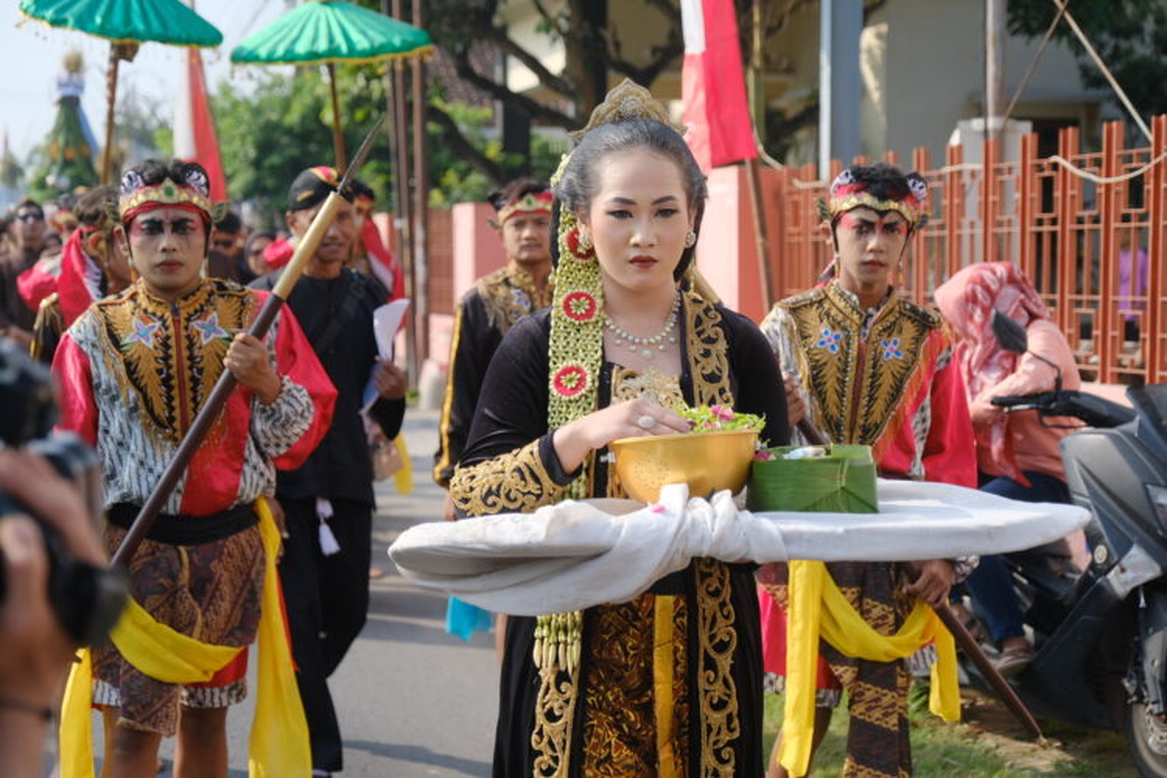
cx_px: 584
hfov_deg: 31.4
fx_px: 2075
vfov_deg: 21.2
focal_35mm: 64
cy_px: 389
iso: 400
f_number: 2.8
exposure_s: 1/2000
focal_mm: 42.7
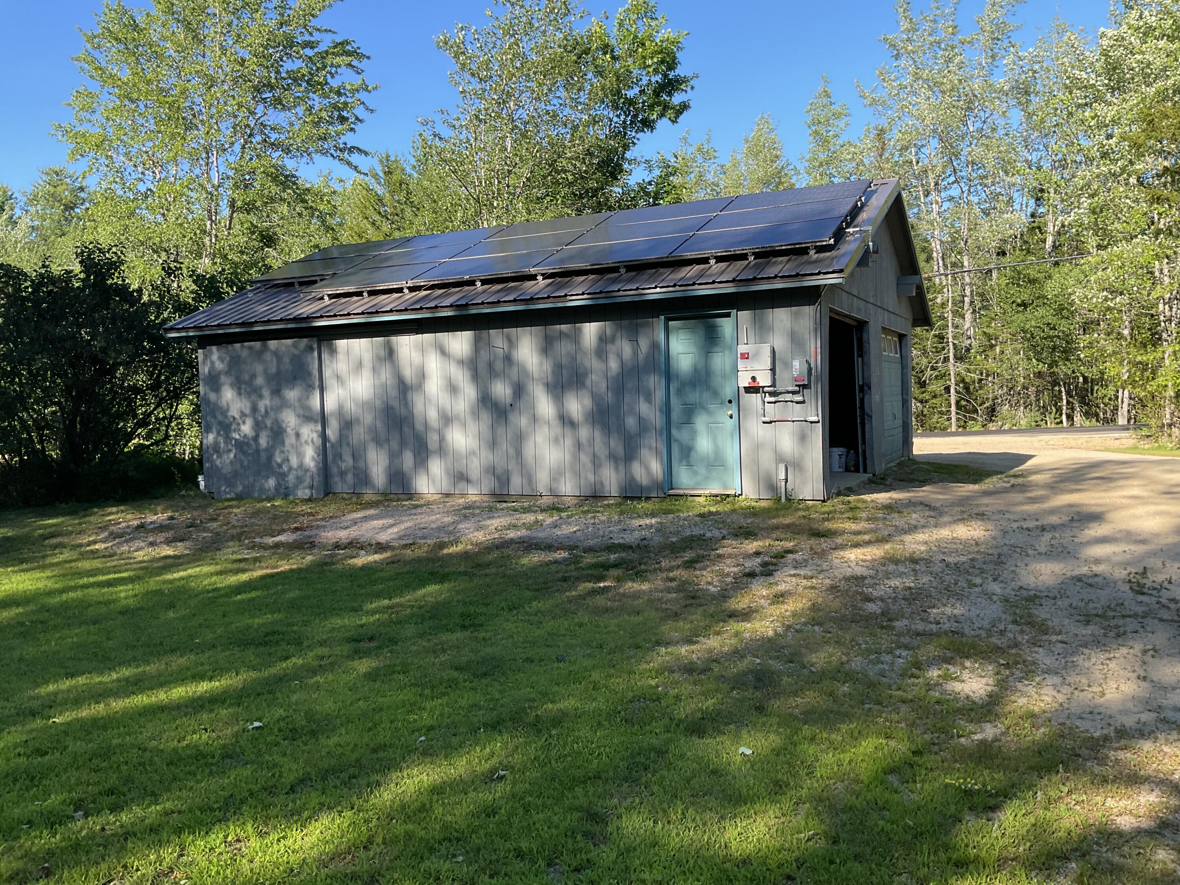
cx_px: 590
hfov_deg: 61.7
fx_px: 989
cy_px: 442
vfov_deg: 48.2
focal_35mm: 29
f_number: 1.8
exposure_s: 1/1144
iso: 16
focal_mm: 3
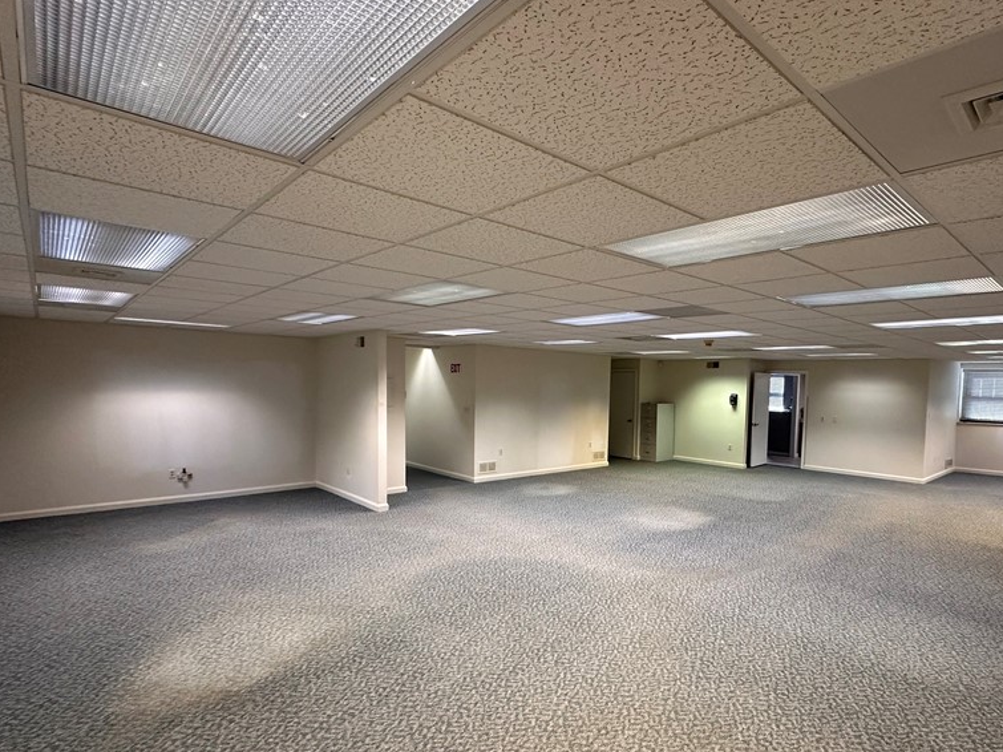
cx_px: 561
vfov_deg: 68.4
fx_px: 550
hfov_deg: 84.3
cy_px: 420
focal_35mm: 19
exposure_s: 1/120
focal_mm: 2.22
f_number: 2.2
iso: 320
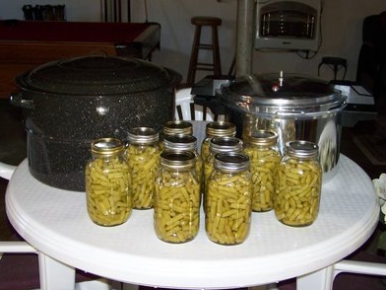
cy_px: 147
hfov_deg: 36.8
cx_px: 191
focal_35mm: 52
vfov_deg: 28.0
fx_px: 580
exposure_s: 1/30
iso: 200
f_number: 3.2
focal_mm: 8.5
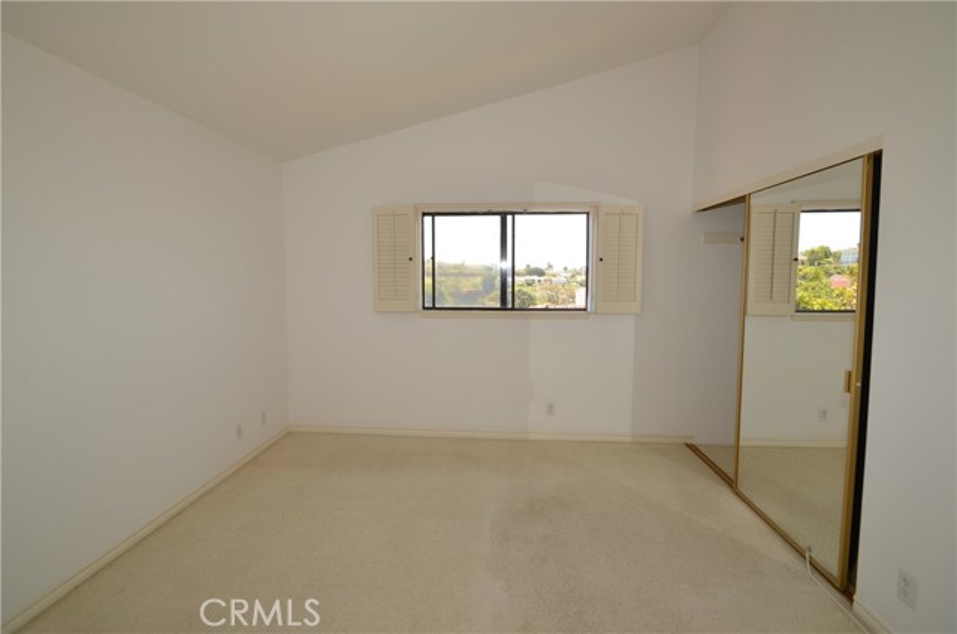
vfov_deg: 77.1
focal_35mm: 15
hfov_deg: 100.5
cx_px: 478
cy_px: 317
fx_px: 398
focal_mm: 10
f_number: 5.6
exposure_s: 1/125
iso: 200
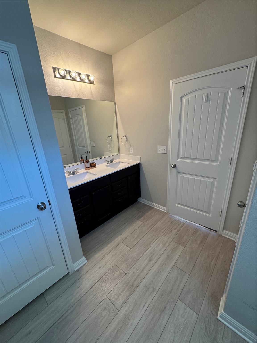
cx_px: 128
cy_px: 172
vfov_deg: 102.1
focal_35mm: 14
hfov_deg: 85.7
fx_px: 139
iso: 200
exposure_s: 1/60
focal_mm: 2.22
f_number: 2.2
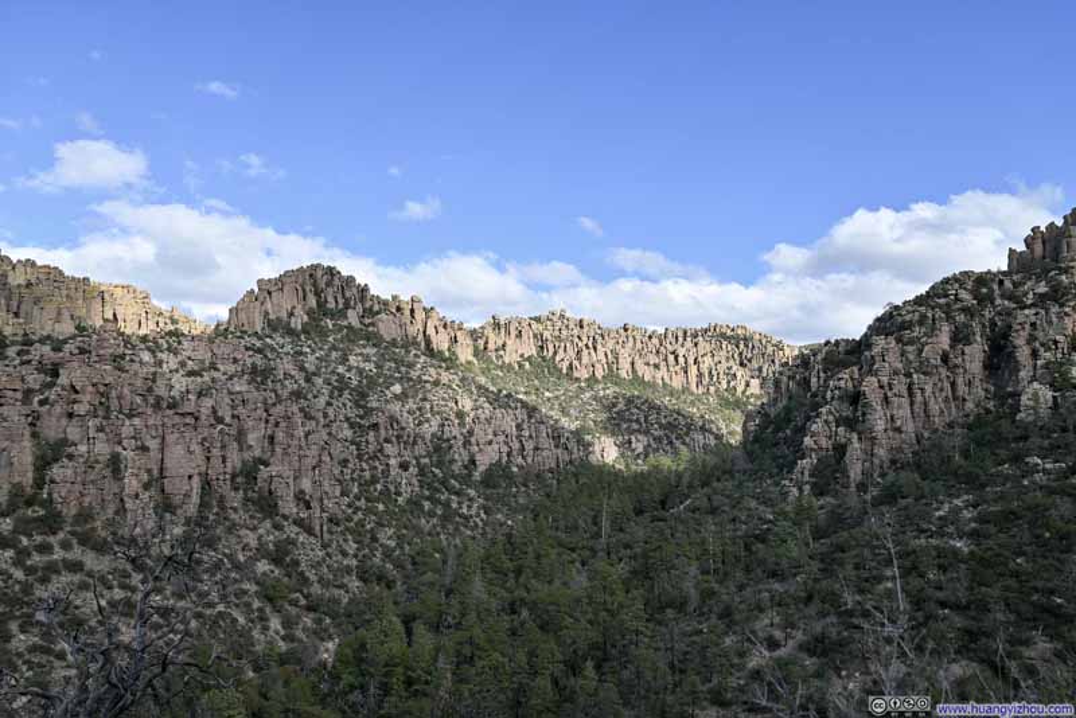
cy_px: 359
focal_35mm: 29
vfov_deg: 45.0
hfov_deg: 63.6
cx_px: 538
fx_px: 867
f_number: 5
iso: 100
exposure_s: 1/800
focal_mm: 29
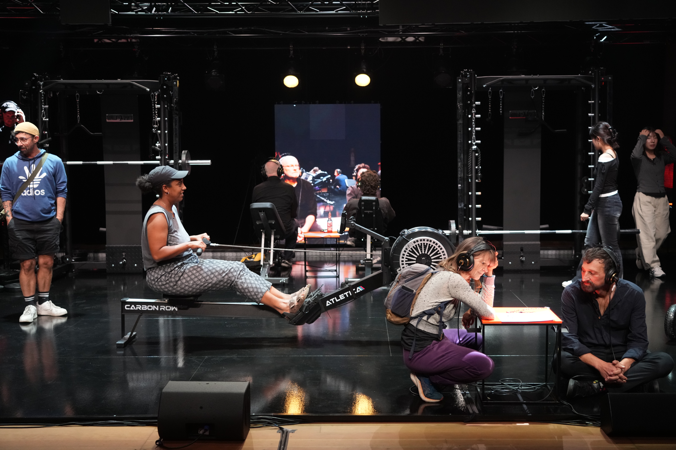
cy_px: 225
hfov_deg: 45.4
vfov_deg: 31.2
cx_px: 338
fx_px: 807
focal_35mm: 43
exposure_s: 1/200
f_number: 4
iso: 3200
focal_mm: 43
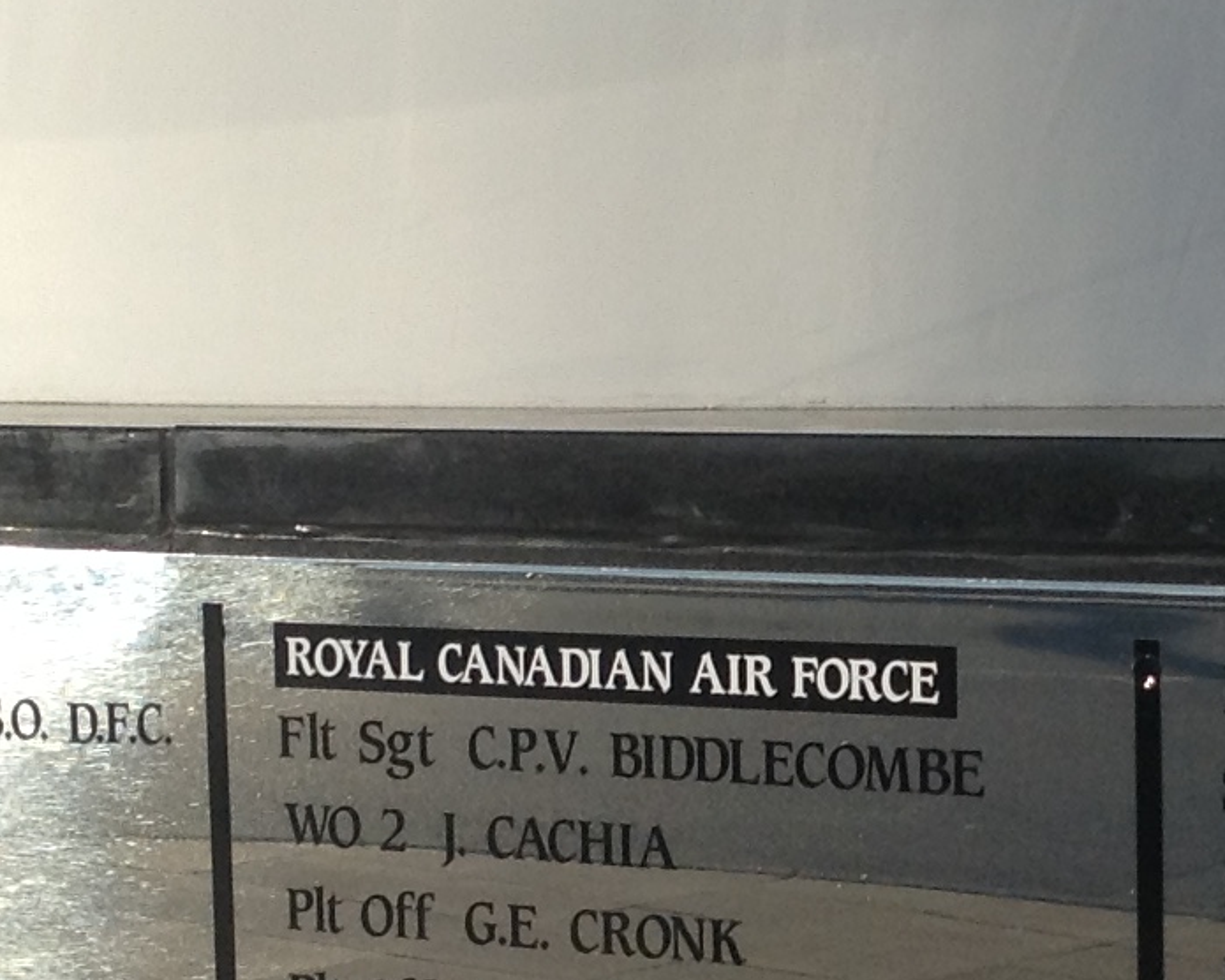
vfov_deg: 12.8
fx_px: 4351
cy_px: 781
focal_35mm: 120
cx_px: 1098
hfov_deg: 15.8
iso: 25
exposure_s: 1/2146
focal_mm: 3.3
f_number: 2.4
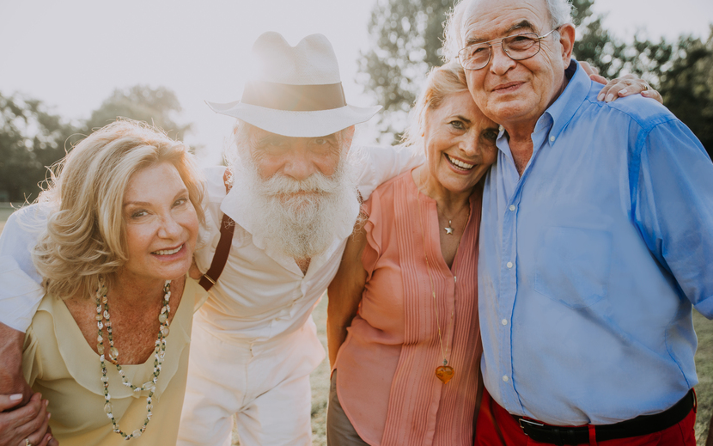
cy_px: 218
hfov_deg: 58.1
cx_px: 356
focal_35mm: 33
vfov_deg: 38.3
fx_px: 641
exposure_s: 1/1250
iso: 200
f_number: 2.8
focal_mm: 32
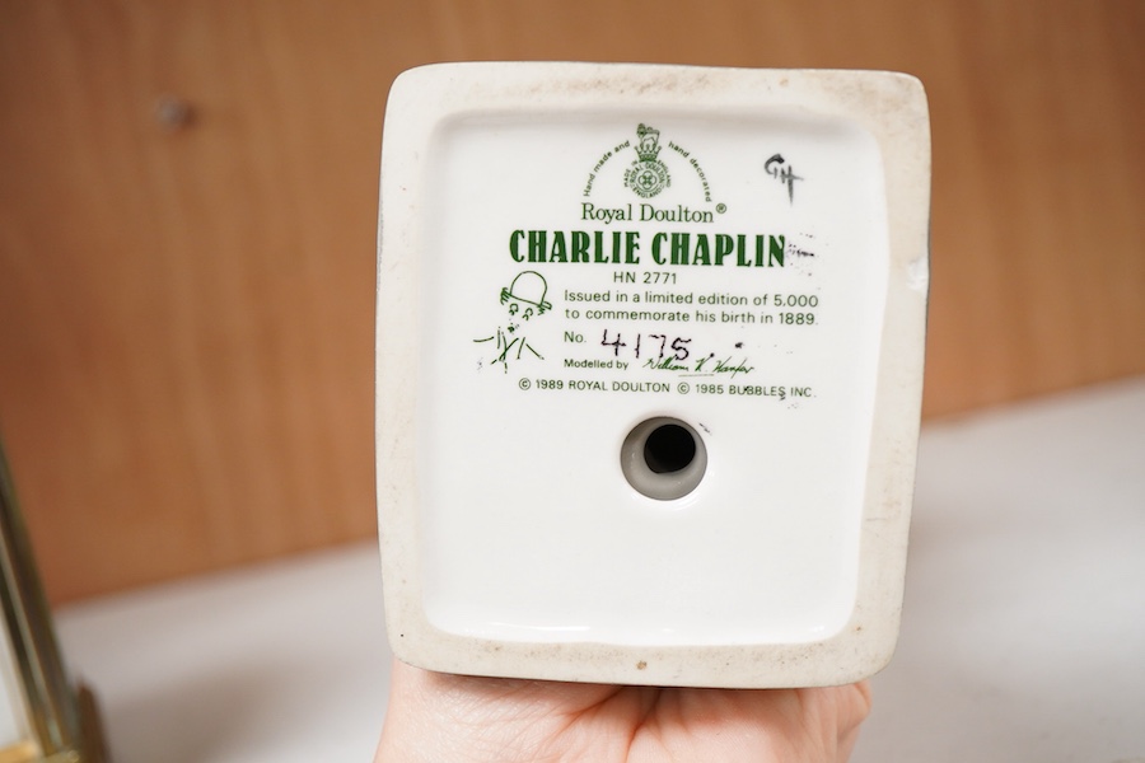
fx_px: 1431
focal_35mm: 45
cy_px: 382
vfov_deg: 29.9
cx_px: 572
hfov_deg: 43.6
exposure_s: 1/125
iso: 1250
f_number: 7.1
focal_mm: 30
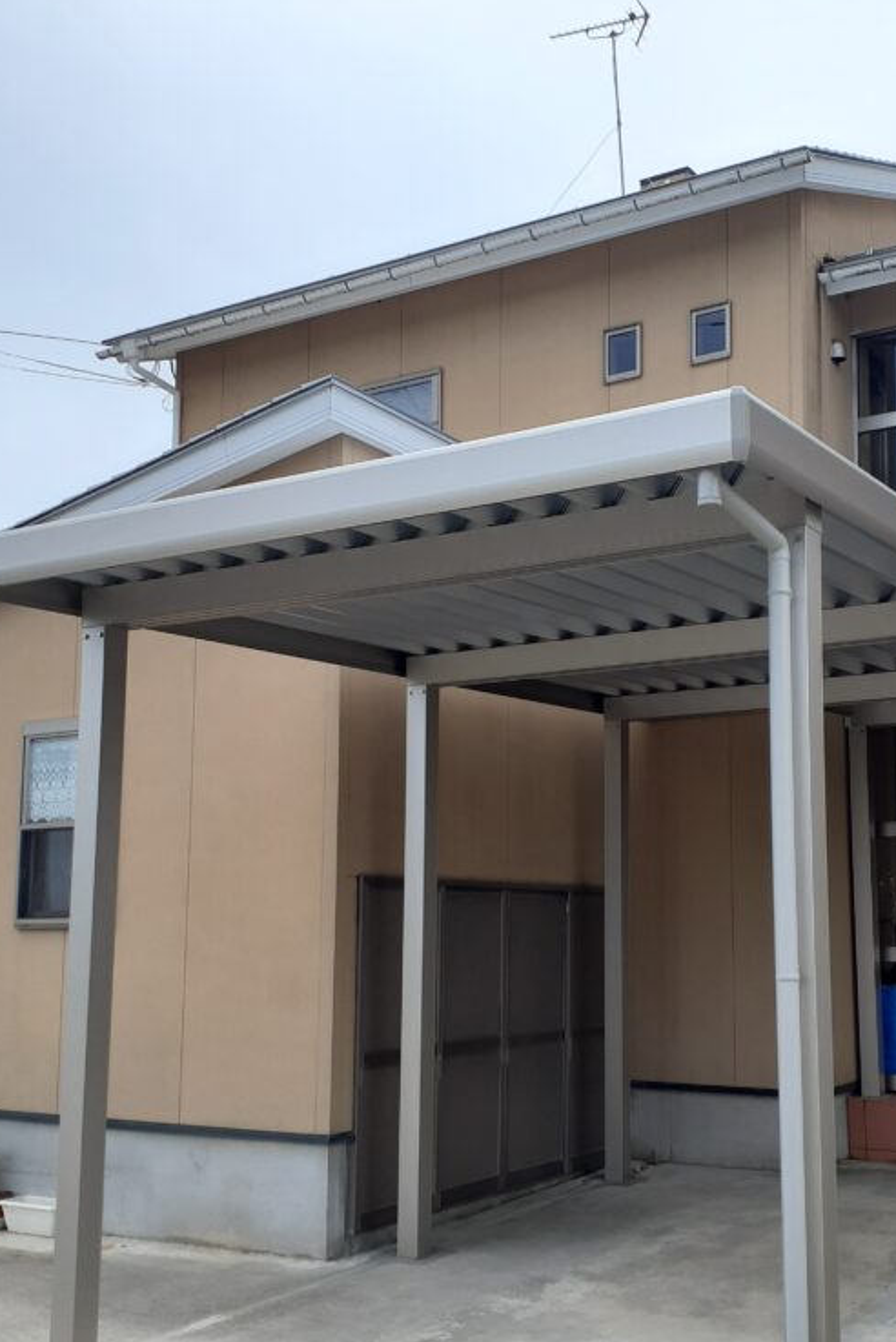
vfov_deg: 49.4
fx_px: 1455
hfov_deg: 34.0
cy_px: 747
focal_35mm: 39
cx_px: 570
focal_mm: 3.6
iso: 40
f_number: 1.9
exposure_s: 1/1842
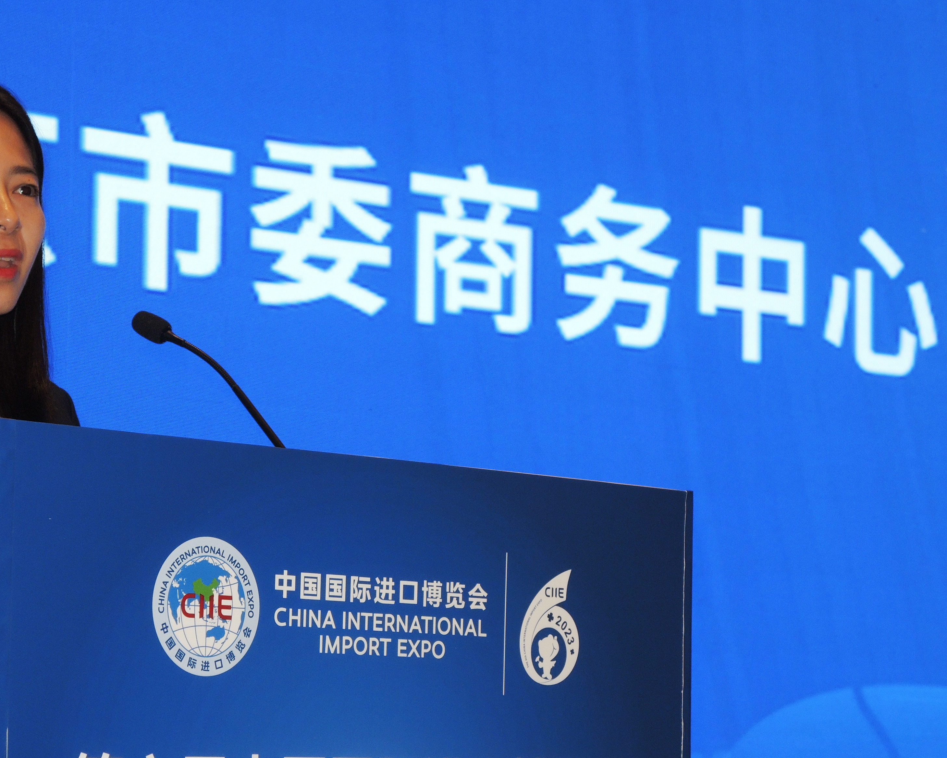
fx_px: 2775
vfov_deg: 15.5
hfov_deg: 19.3
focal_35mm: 99
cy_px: 476
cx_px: 322
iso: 200
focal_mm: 15.9
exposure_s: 1/50
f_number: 3.2
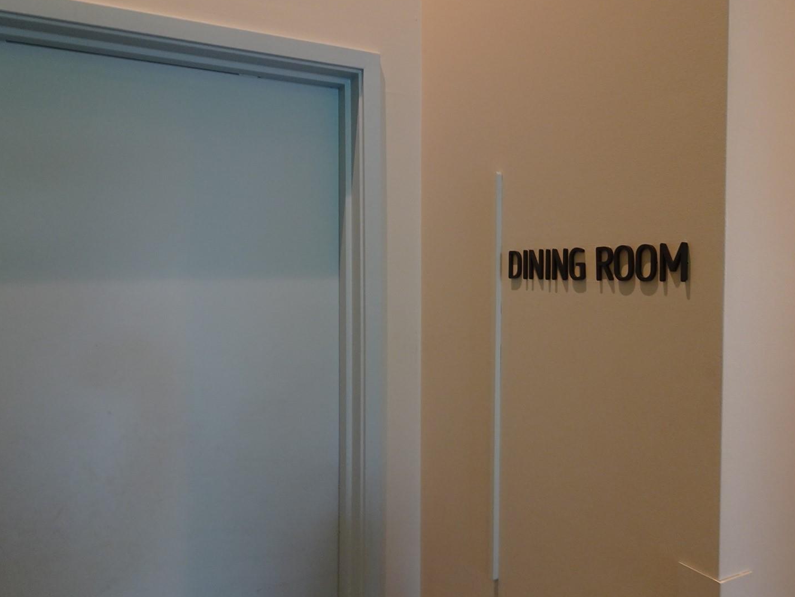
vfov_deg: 51.4
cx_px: 409
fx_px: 620
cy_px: 292
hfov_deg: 65.3
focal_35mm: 27
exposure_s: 1/30
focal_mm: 4.25
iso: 200
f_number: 3.5
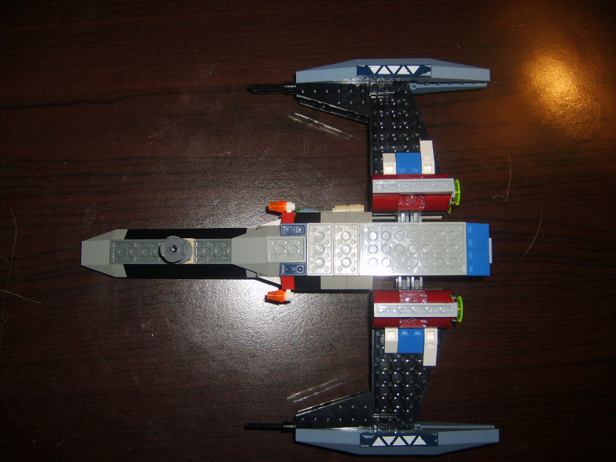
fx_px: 623
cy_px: 231
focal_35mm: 35
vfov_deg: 40.7
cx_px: 308
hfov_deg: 52.6
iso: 100
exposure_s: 1/45
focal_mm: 5.8
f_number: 2.8
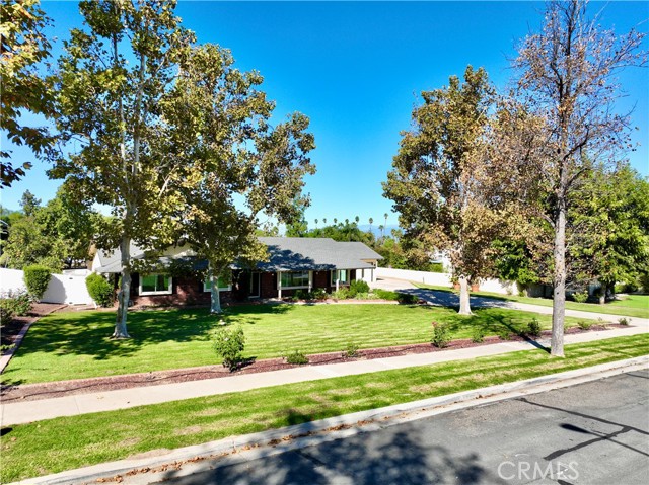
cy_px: 242
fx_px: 450
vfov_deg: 56.8
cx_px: 324
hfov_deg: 71.6
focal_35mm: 24
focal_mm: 12.29
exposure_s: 1/160
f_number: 2.8
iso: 100
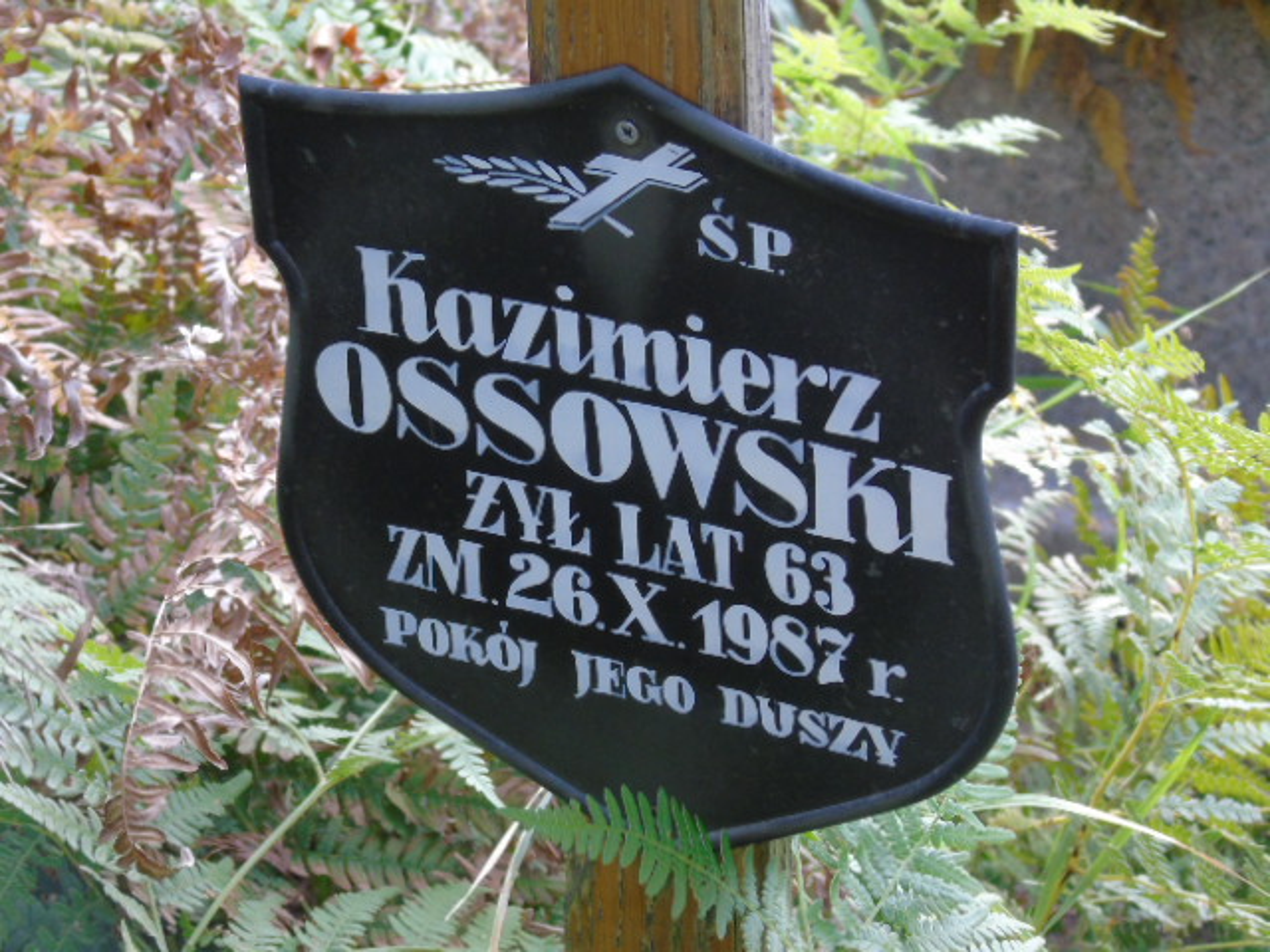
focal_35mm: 186
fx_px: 6824
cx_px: 635
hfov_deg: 10.6
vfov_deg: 8.0
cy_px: 476
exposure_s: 1/125
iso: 400
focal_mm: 33
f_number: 5
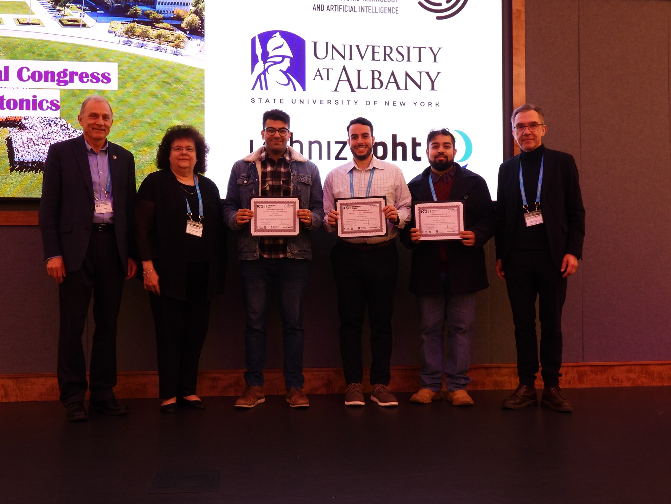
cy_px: 252
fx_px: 775
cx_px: 336
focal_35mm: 40
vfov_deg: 36.0
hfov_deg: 46.8
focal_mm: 7.1
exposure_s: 1/30
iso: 220
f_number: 3.2
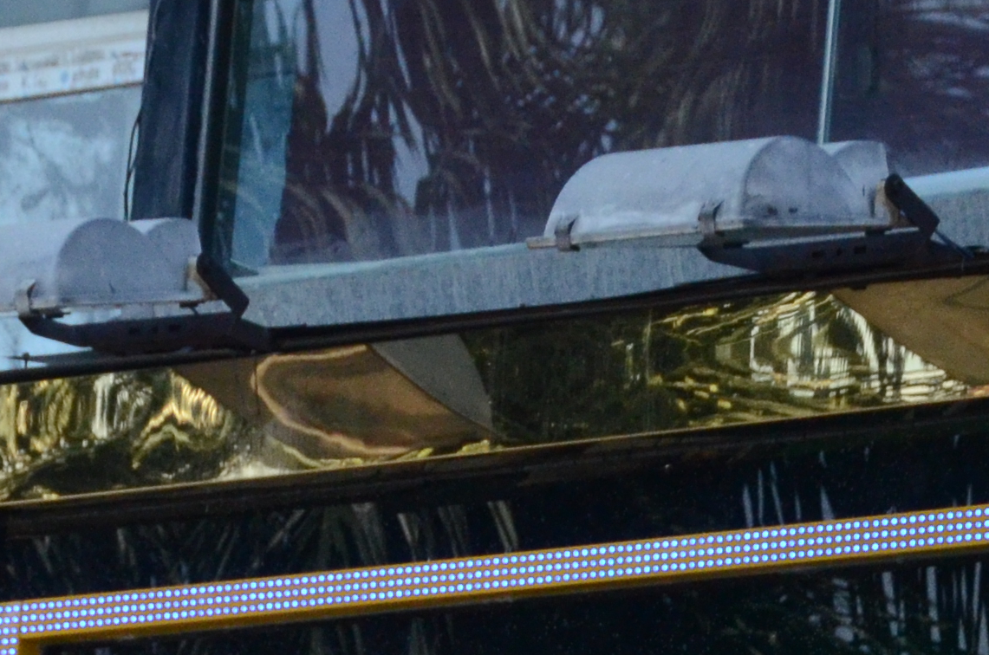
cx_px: 701
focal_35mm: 421
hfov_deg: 4.9
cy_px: 1177
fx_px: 11547
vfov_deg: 3.2
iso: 1600
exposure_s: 1/1000
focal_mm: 65
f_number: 8
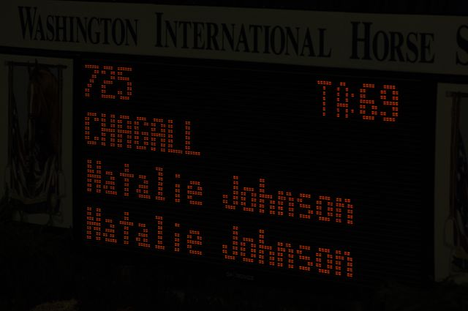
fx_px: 3895
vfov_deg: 4.6
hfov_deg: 6.9
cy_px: 156
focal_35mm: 300
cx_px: 234
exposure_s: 1/250
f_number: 5
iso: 200
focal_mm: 200
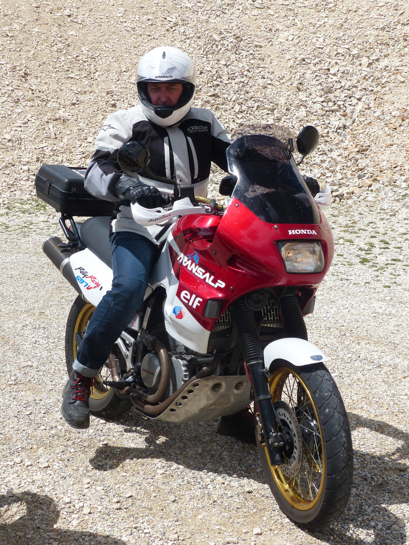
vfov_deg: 29.0
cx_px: 204
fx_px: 1056
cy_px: 272
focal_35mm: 67
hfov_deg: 21.9
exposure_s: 1/1600
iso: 100
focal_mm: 11.4
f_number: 4
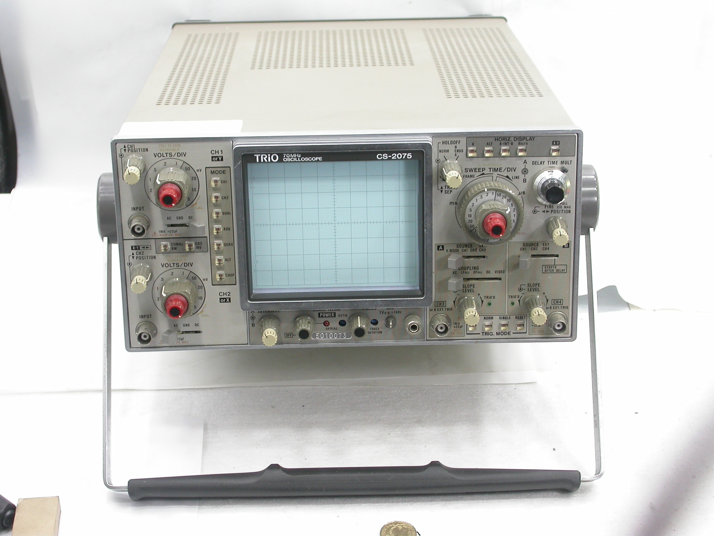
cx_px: 357
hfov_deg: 26.7
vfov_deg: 20.2
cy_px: 268
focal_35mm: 73
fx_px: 1506
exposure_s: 1/42.4
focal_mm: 15.1
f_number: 3.3
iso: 100
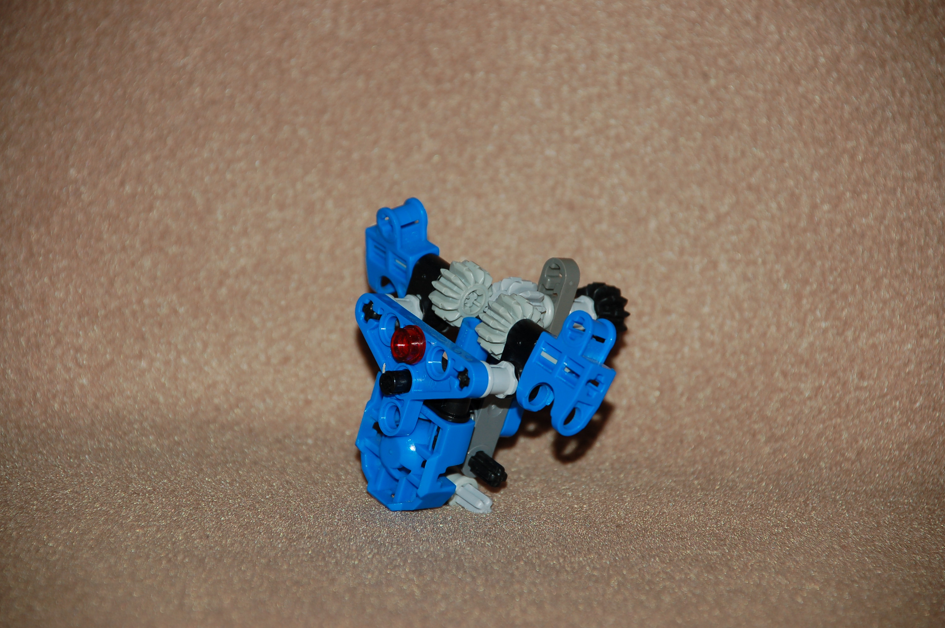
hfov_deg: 10.1
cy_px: 314
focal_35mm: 204
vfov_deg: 6.7
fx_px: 5337
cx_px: 474
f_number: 5.6
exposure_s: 1/125
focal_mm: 135
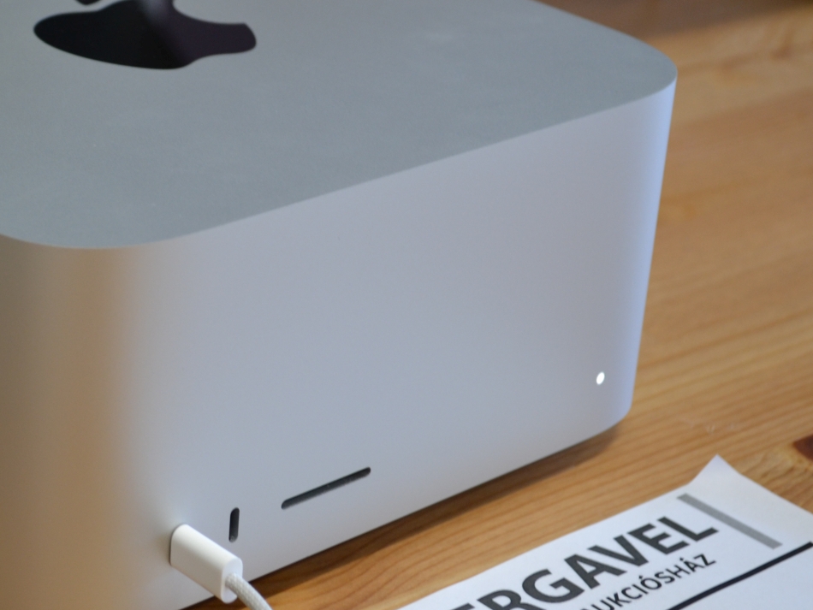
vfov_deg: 14.5
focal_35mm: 102
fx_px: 2396
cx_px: 144
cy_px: 268
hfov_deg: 19.0
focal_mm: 42
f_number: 5.3
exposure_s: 1/20
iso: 400
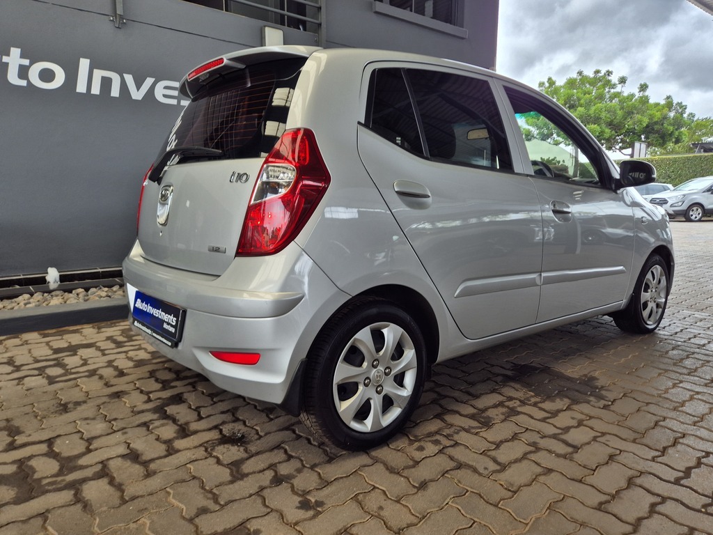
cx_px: 356
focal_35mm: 23
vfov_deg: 58.9
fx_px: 474
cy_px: 268
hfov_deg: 73.9
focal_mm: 5.4
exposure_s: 1/355
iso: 25
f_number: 1.8
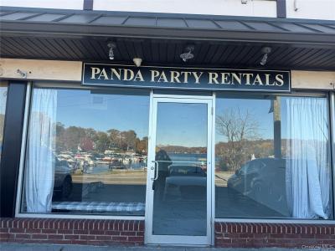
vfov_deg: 56.8
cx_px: 168
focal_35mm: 24
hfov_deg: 71.6
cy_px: 126
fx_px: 232
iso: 80
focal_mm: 6.76
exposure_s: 1/708
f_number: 1.78
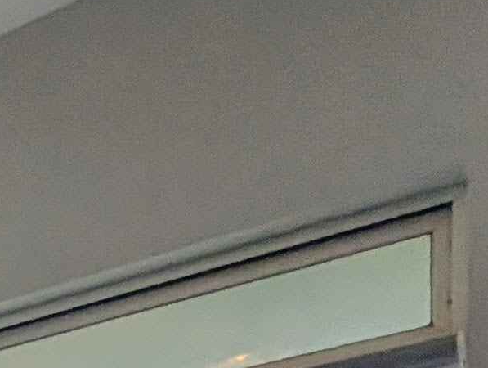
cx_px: -718
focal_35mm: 82
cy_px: 852
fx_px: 1158
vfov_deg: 13.7
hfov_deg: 14.4
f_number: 1.7
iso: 75
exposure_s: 1/629
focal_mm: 2.02
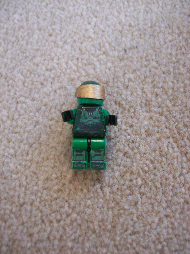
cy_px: 127
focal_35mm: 36
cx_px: 95
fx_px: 264
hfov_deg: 39.6
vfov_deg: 51.4
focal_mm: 6
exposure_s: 1/32
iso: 96
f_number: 2.7
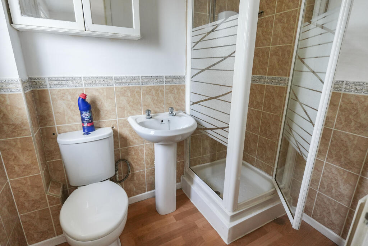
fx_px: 199
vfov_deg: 63.2
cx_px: 184
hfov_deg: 85.4
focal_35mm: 20
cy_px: 123
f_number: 4
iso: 1000
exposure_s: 1/160
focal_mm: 13
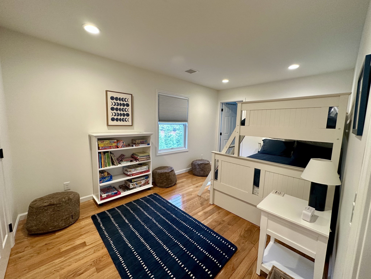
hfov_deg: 102.1
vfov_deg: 85.7
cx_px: 186
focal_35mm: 14
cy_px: 140
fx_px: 150
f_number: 2.2
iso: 200
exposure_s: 1/120
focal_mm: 2.22
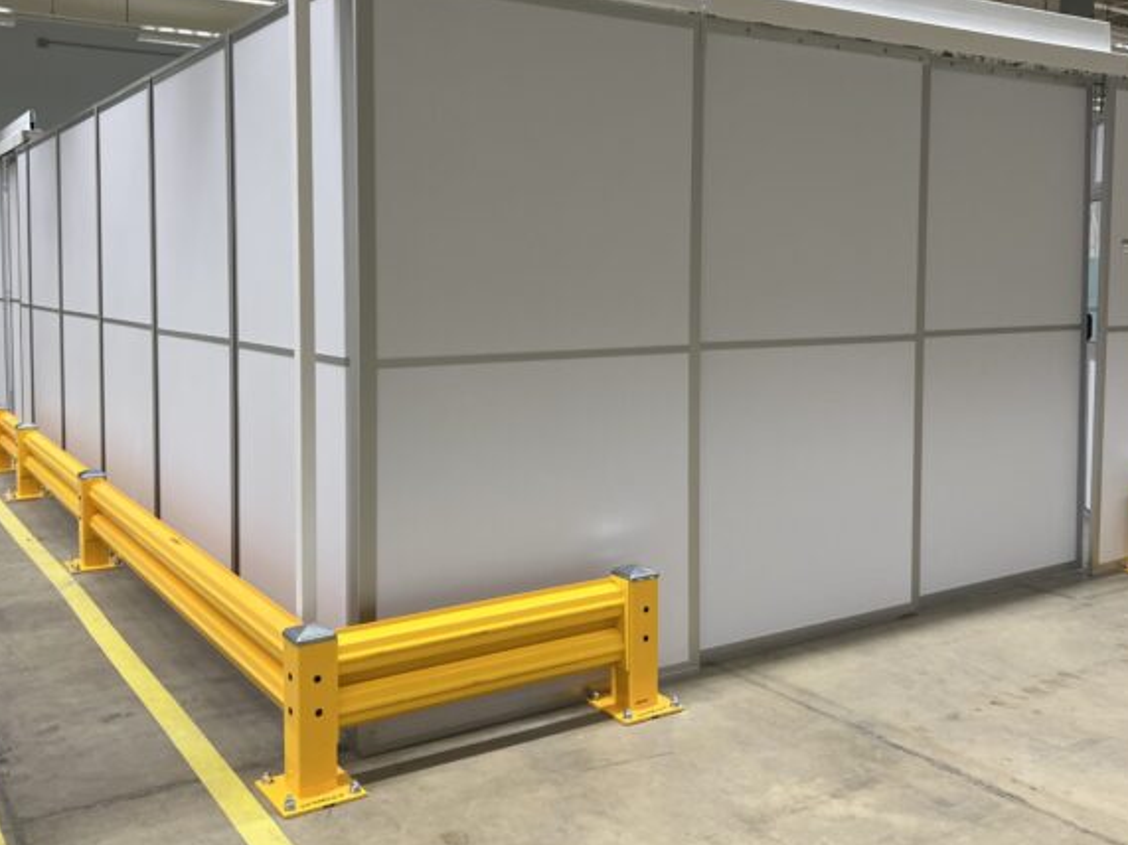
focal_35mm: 35
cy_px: 328
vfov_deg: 40.5
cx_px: 555
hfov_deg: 52.6
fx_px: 1140
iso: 80
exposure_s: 1/60
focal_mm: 5.7
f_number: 1.5
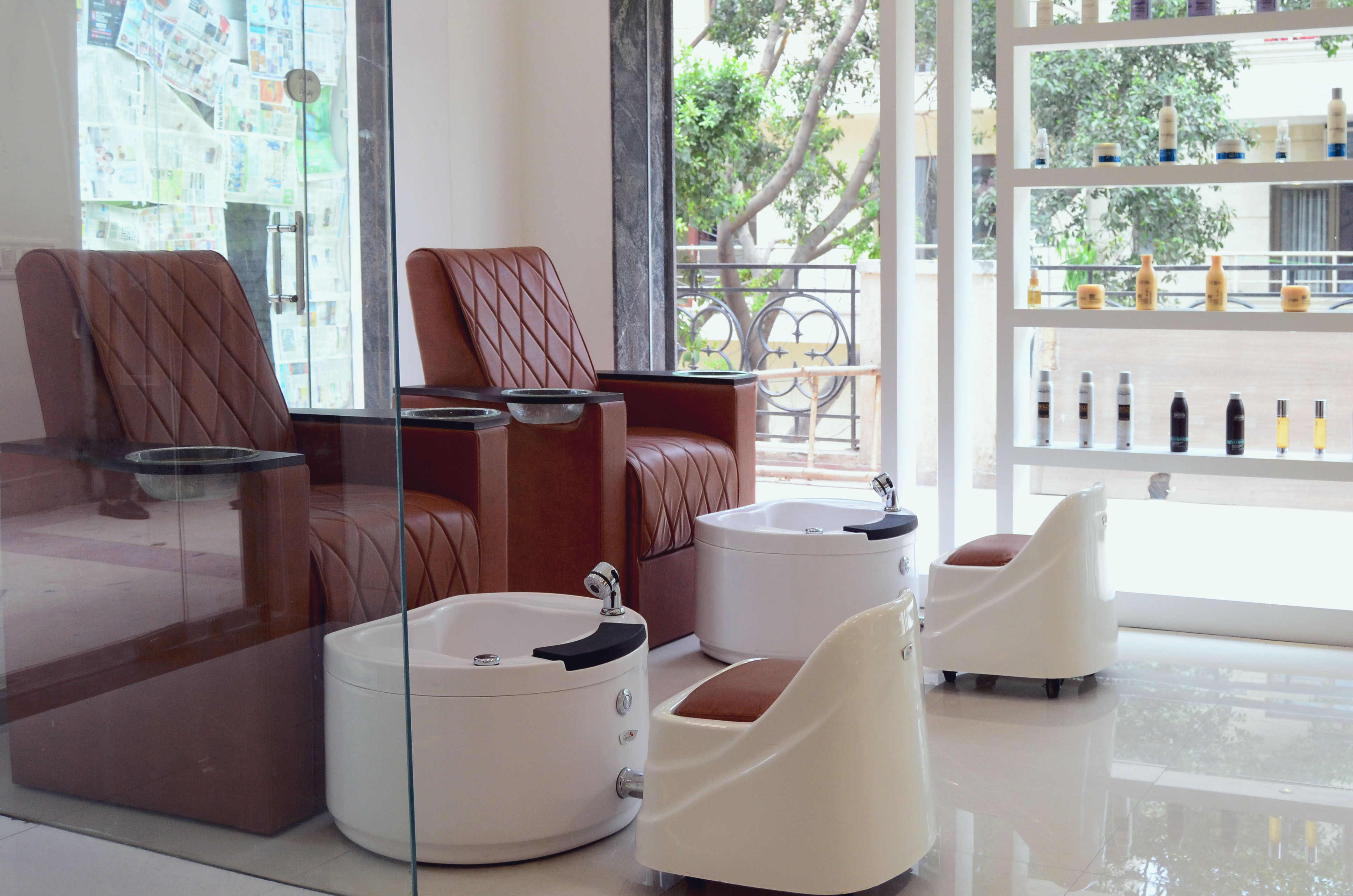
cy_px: 371
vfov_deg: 31.7
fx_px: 1575
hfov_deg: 46.3
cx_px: 775
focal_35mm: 42
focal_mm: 22
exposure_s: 1/400
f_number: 4.5
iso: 800
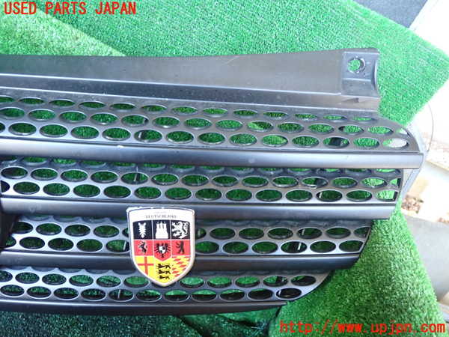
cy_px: 168
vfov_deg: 46.8
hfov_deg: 60.0
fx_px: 389
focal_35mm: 30
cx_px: 224
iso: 500
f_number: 2.3
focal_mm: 5.4
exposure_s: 1/30
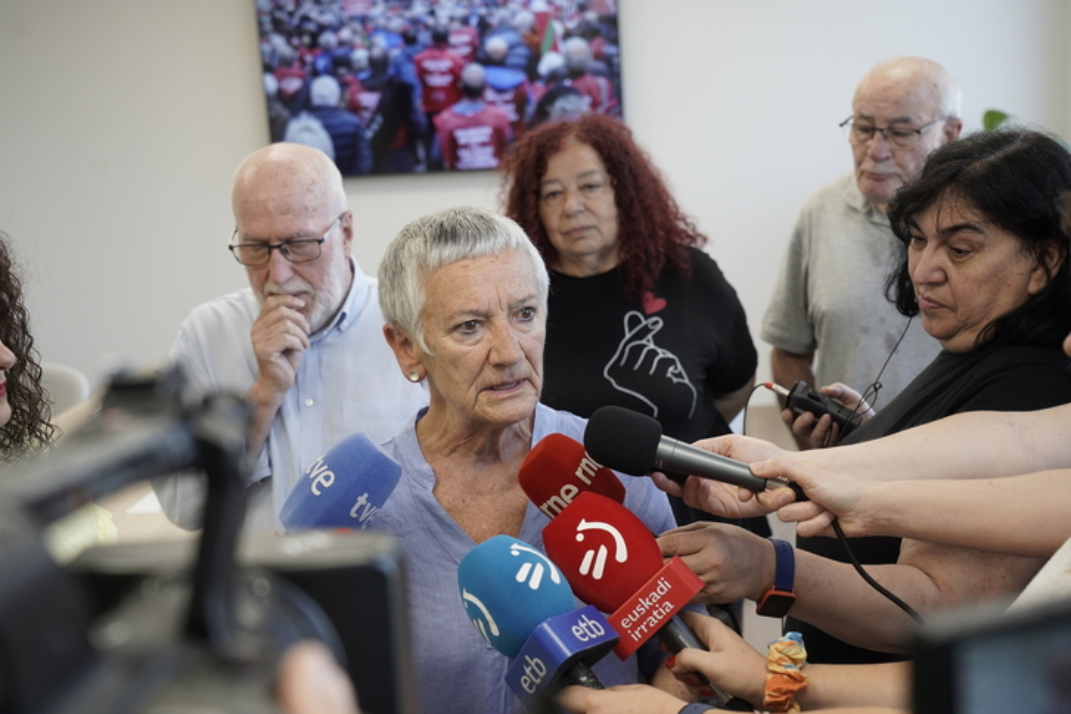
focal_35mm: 49
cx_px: 536
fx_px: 1458
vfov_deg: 27.5
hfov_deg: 40.3
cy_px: 357
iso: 1250
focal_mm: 49
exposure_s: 1/250
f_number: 5
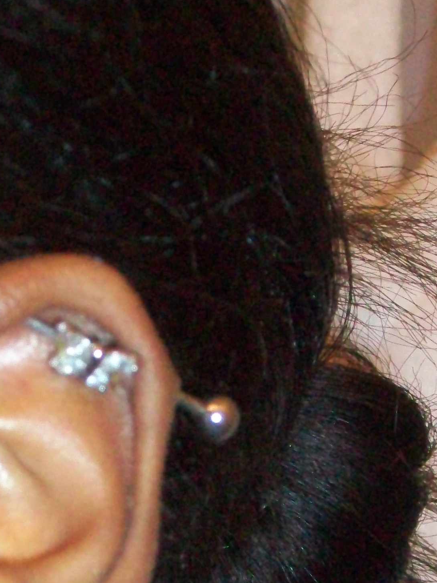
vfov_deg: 12.5
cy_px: 552
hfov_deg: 9.5
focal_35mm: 156
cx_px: 246
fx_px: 2626
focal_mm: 11
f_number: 4.1
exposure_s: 1/100
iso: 400
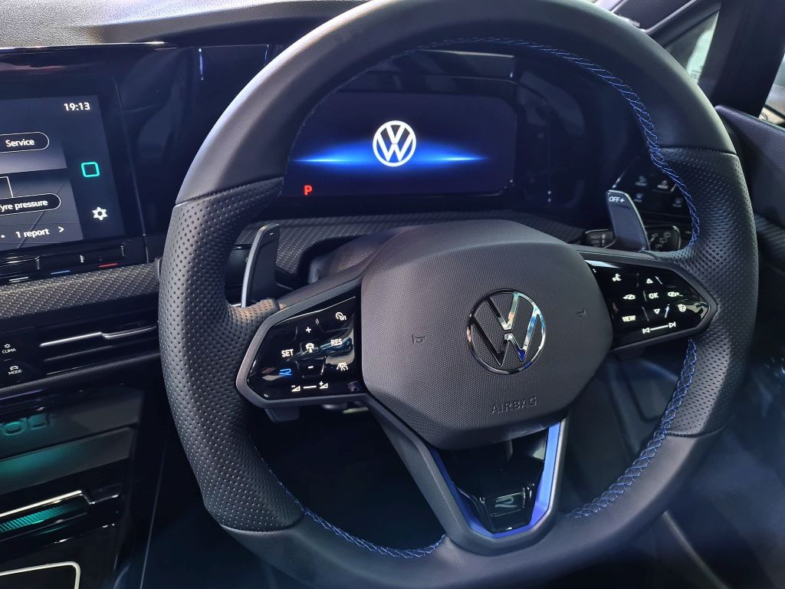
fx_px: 567
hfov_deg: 69.4
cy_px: 294
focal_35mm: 25
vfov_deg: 54.9
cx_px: 392
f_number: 1.8
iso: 500
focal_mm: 7
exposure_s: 1/50
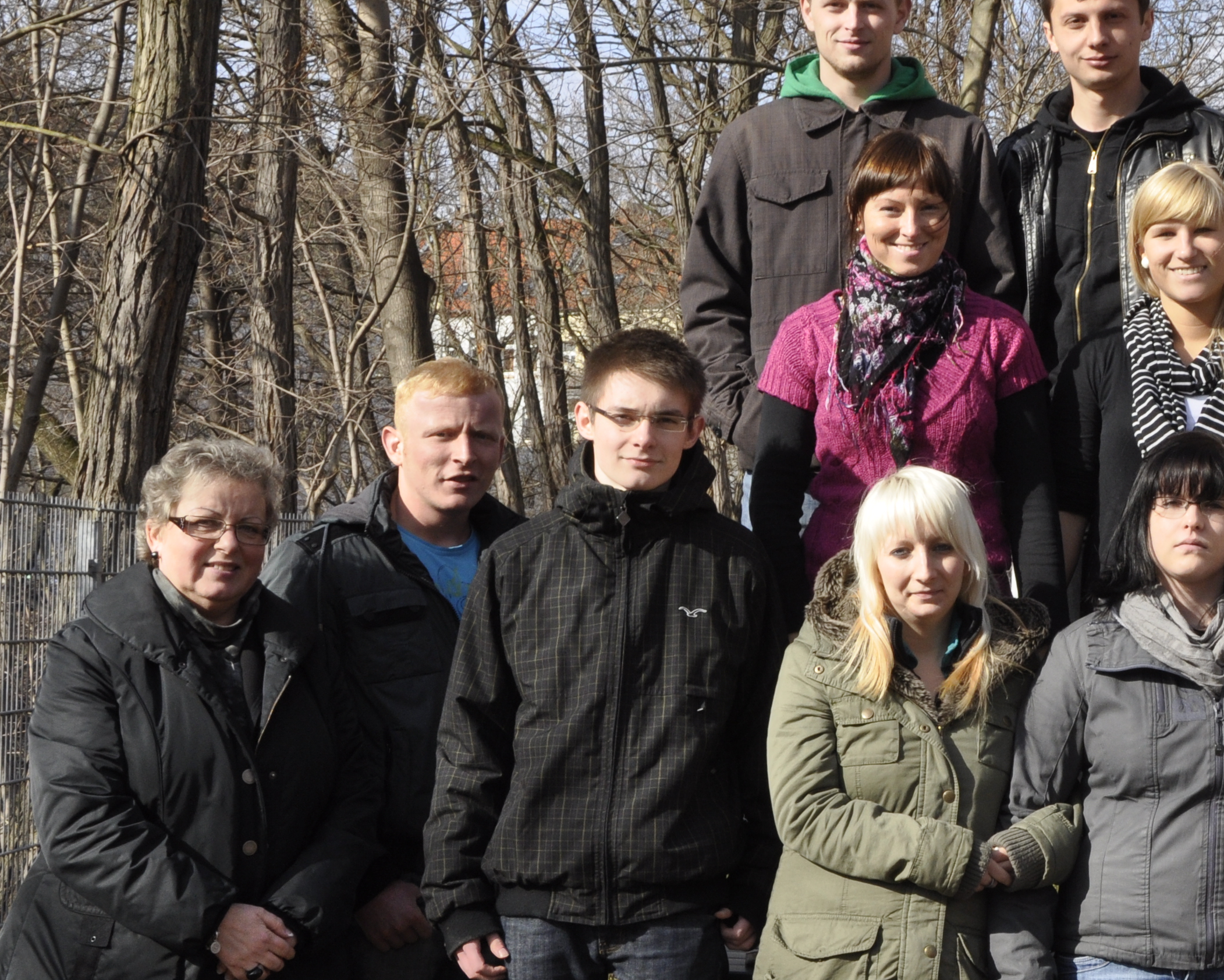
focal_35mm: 86
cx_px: 1088
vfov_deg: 17.9
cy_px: 582
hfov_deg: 21.7
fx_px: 3116
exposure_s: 1/200
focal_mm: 30
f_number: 14
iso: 400
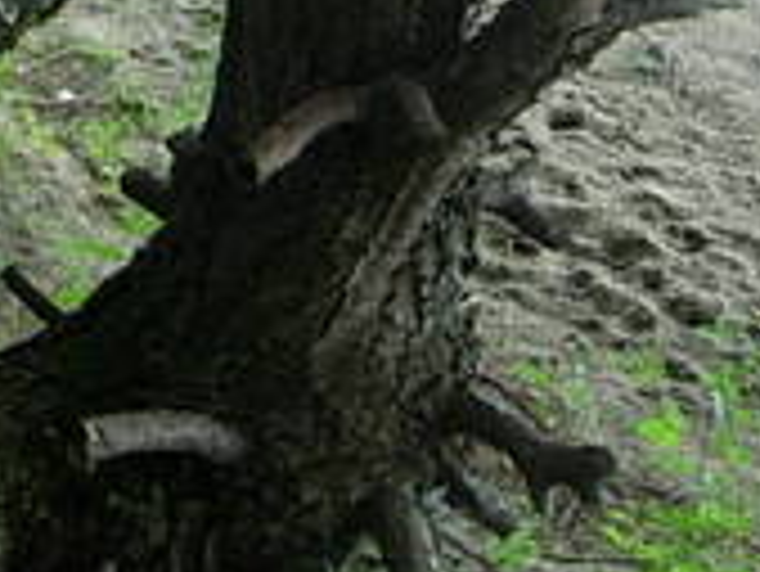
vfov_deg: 9.8
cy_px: -329
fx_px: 3208
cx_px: -450
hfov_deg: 12.7
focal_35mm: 146
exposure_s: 1/111
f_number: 2.8
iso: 64
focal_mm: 7.8
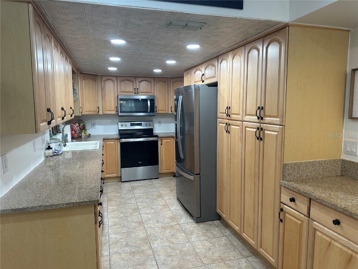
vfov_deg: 56.8
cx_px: 179
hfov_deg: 71.6
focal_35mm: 24
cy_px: 134
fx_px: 248
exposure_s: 1/120
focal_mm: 6.86
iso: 160
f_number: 1.78
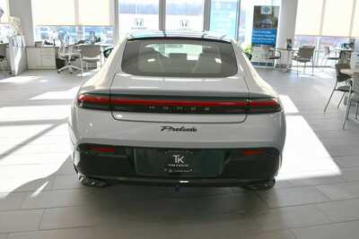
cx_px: 180
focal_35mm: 33
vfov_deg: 40.0
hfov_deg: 57.2
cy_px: 120
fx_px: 329
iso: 200
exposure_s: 1/250
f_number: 8
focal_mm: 22
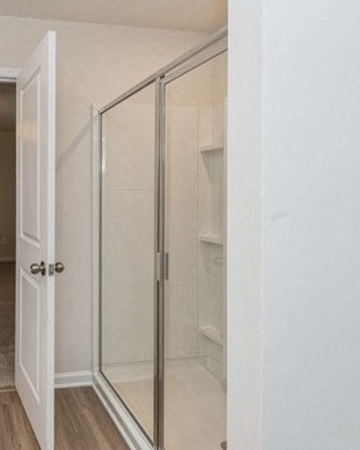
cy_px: 198
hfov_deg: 50.9
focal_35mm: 26
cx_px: 63
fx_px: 346
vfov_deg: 65.8
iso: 100
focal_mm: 16
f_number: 10
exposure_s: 1/5
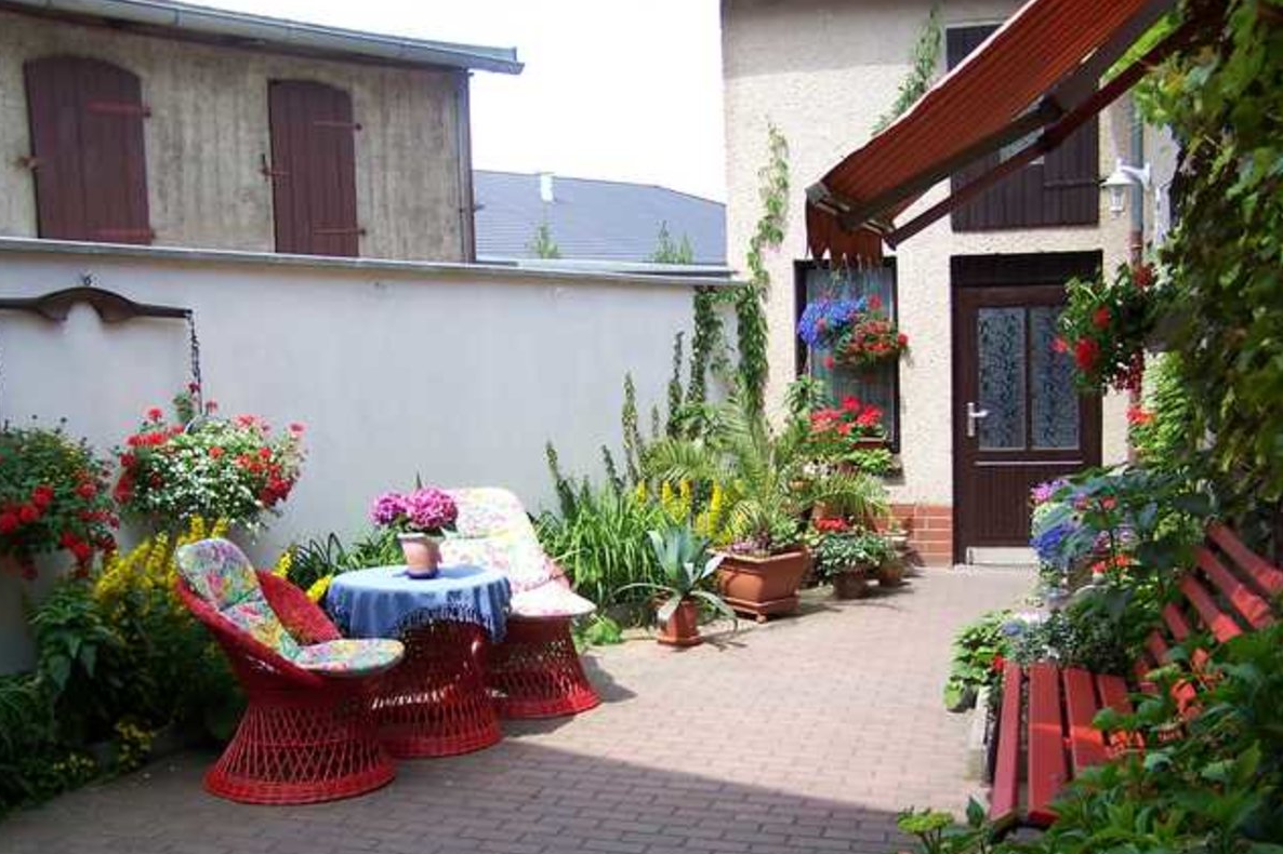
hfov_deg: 48.5
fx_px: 1425
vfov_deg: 33.3
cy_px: 480
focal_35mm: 40
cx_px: 638
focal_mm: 6.3
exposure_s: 1/250
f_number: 2.8
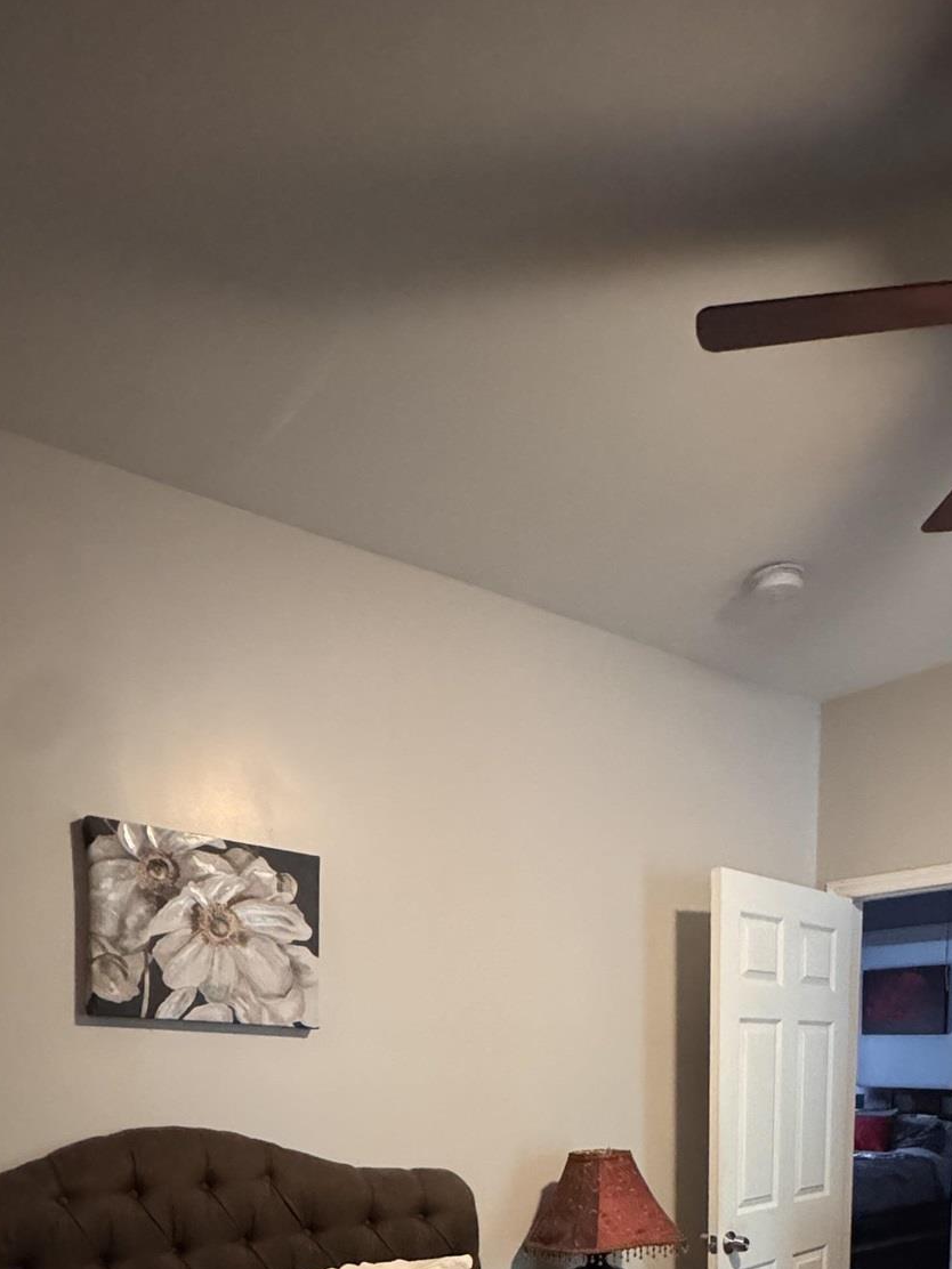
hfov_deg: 47.3
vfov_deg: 51.5
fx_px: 1063
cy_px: 1221
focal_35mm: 29
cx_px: 647
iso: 1250
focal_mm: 2.22
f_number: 2.2
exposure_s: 1/40
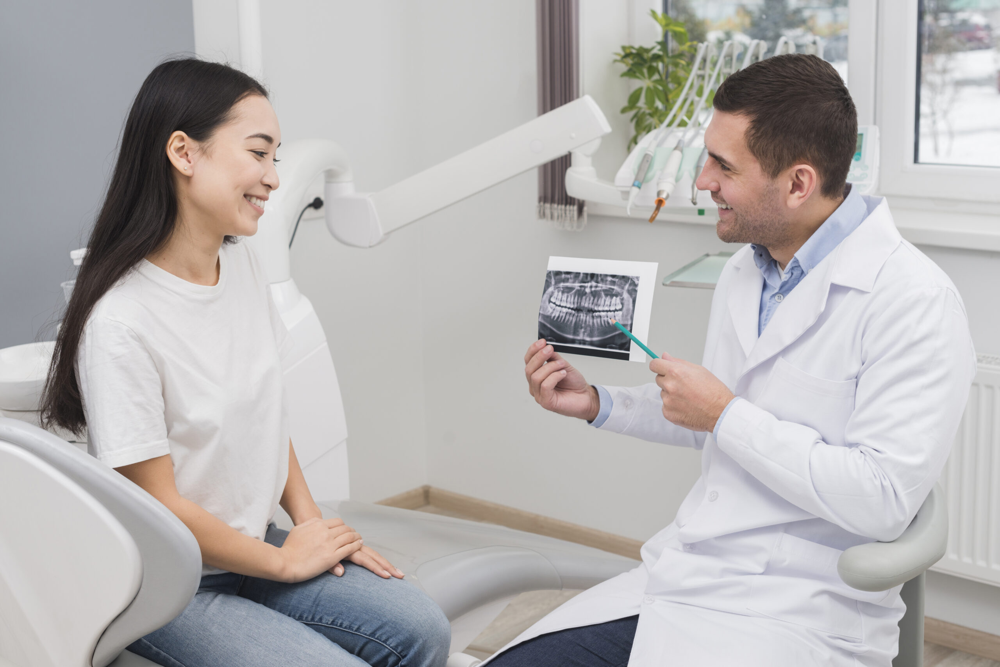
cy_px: 334
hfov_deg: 39.6
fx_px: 1389
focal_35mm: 50
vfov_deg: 27.0
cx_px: 500
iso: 200
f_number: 5.6
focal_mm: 50
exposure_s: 1/160
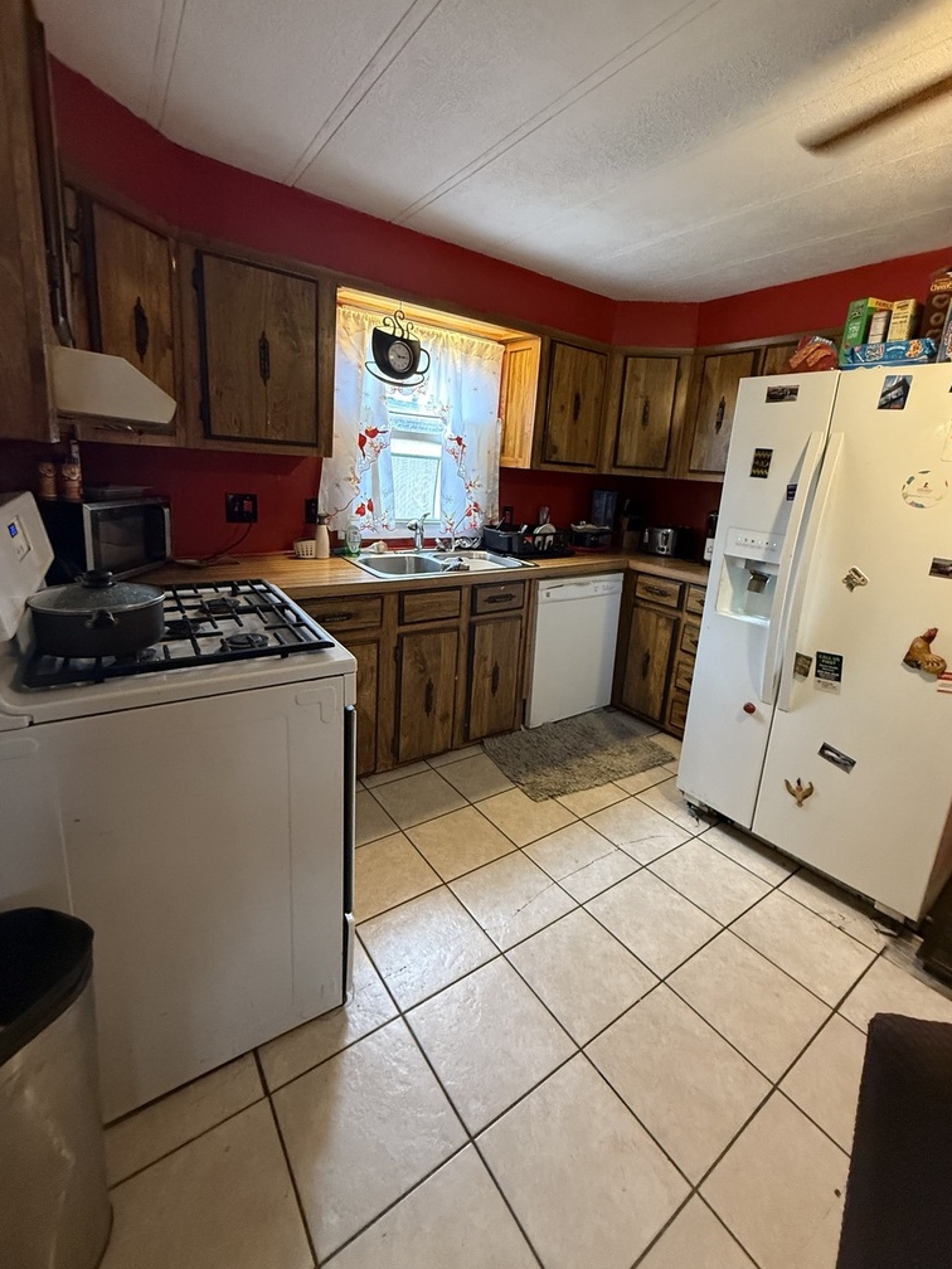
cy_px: 595
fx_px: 550
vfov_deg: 98.0
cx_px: 506
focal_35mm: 15
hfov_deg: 81.6
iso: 500
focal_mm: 2.22
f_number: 2.2
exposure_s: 1/60
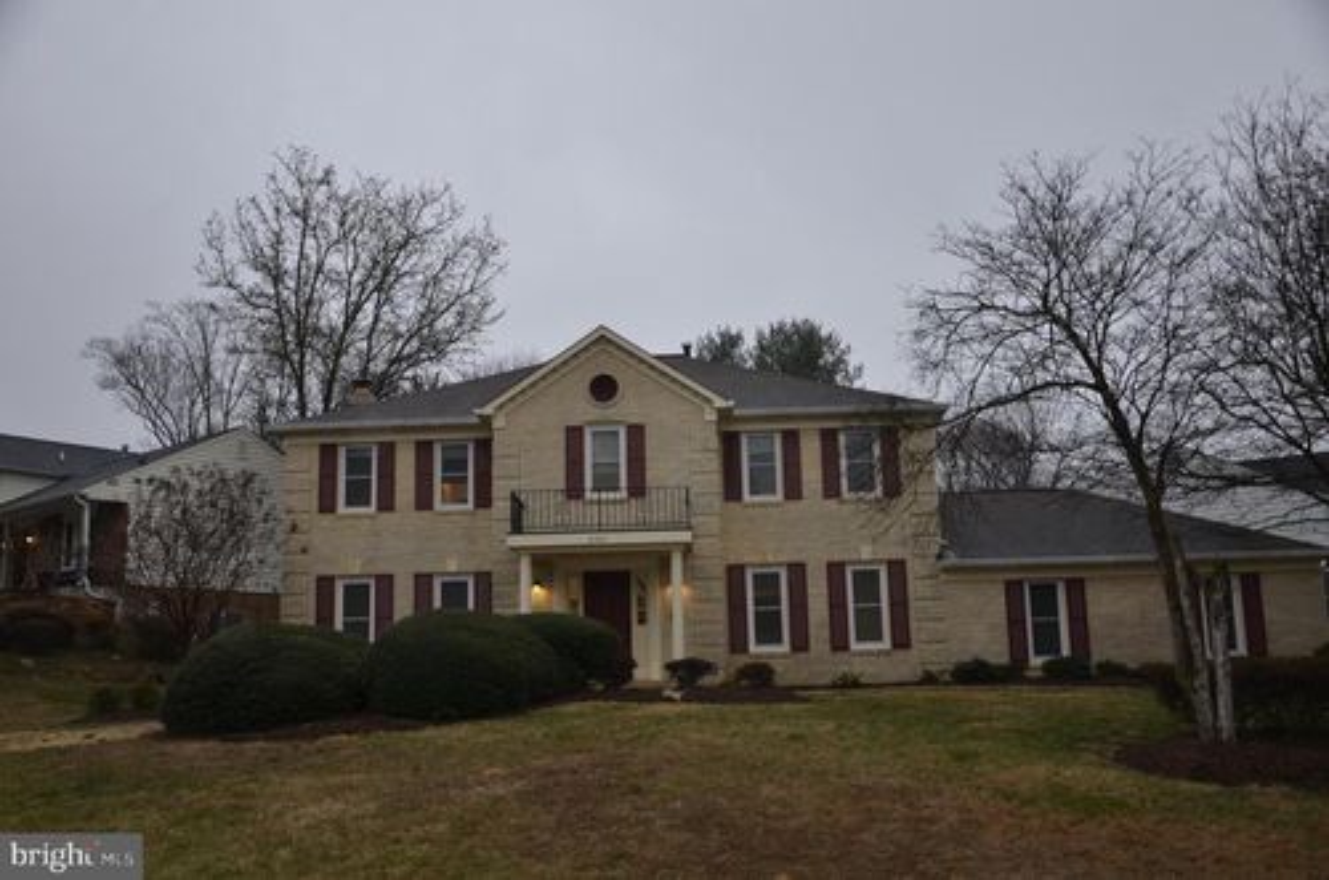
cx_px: 664
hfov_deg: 53.2
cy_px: 440
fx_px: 1326
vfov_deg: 36.7
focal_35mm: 36
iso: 100
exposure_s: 1/60
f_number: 3.8
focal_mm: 24
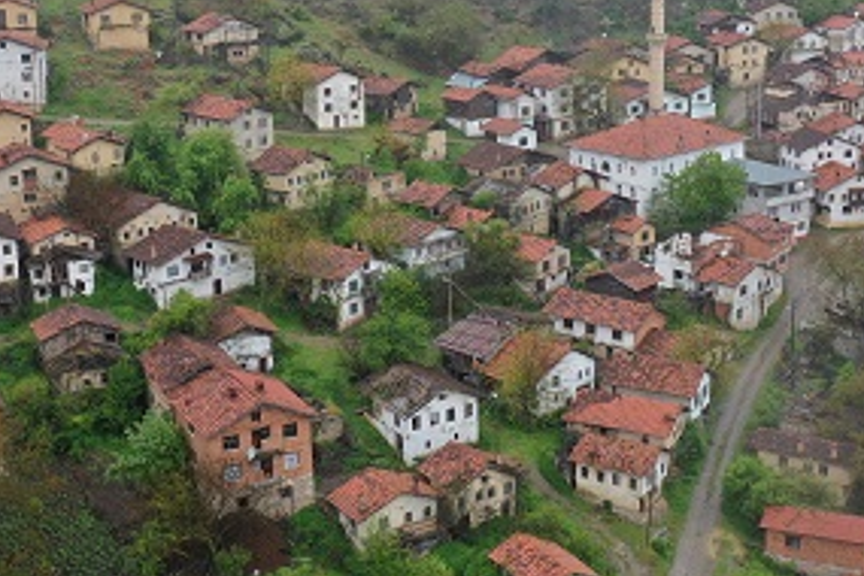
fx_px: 1416
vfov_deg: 22.9
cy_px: 221
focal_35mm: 59
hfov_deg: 33.9
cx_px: 455
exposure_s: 1/200
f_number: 5
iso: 100
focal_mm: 10.26
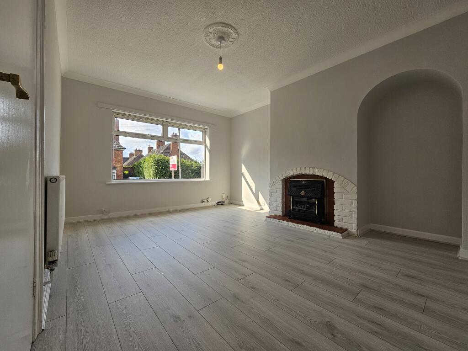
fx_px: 176
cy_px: 176
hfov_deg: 106.2
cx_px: 234
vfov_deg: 89.9
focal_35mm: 13
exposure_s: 1/284
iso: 50
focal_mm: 2.2
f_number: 2.2
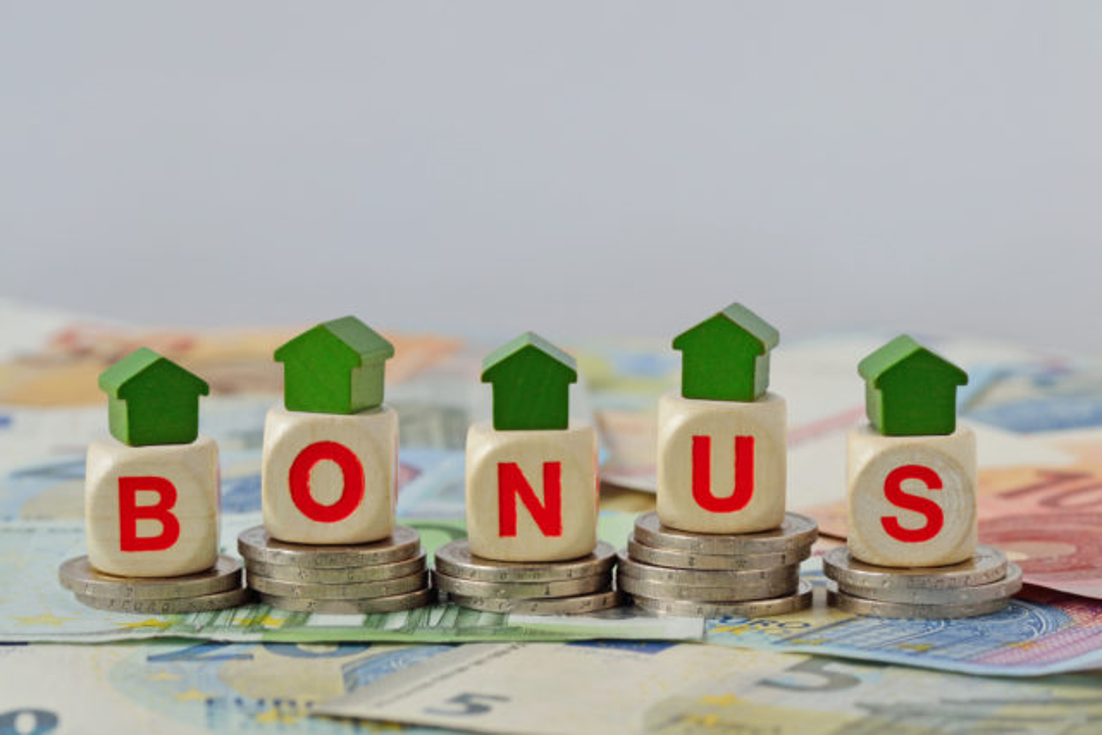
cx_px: 551
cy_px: 368
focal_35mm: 135
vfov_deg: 10.2
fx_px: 4133
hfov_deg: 15.2
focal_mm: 90
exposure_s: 1/10
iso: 100
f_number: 9
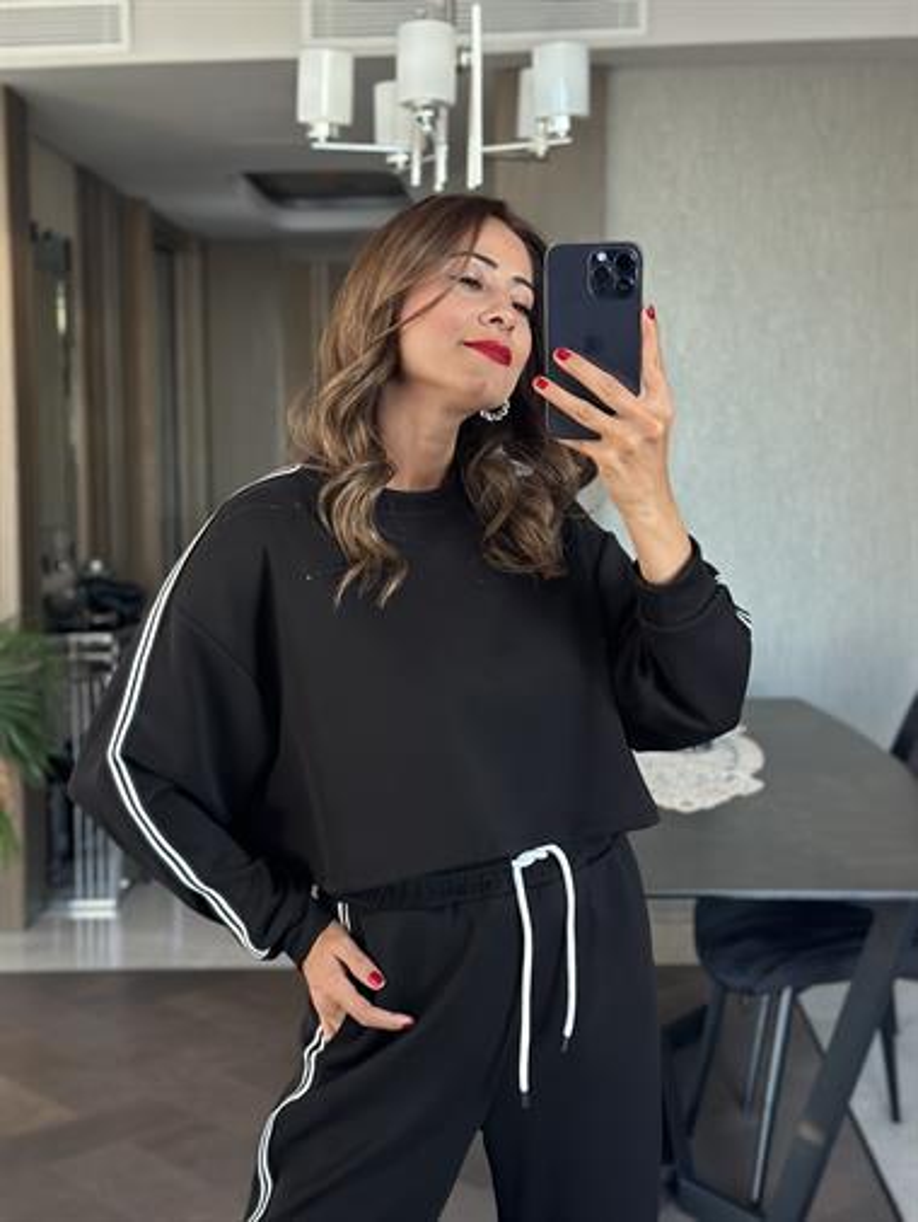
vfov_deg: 39.6
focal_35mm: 48
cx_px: 459
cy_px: 611
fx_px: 1696
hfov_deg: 30.3
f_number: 1.78
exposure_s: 1/60
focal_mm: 6.86
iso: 250
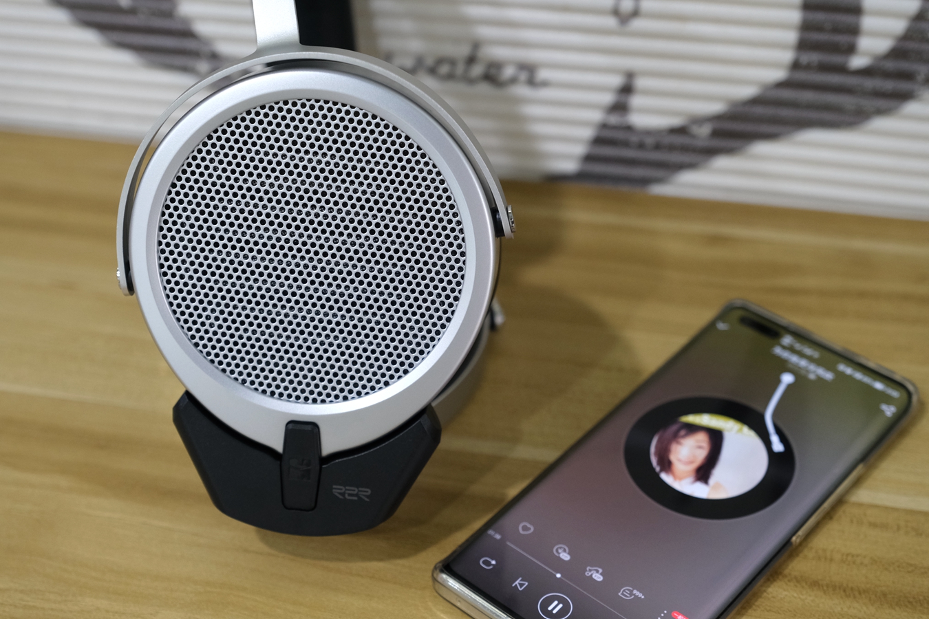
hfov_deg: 36.2
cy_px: 310
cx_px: 464
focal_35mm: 55
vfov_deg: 24.6
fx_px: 1419
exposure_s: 1/75
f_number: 3.6
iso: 1600
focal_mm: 36.5
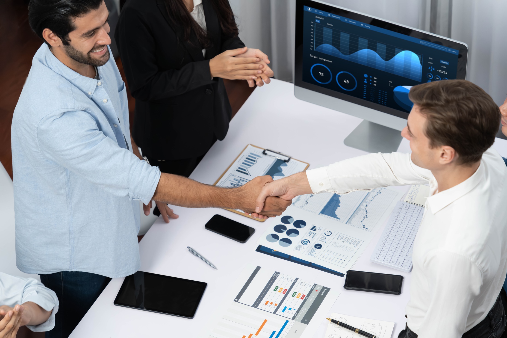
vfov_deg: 11.1
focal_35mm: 124
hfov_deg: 16.5
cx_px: 254
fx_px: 1746
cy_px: 169
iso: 1000
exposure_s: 1/200
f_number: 5
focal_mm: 124
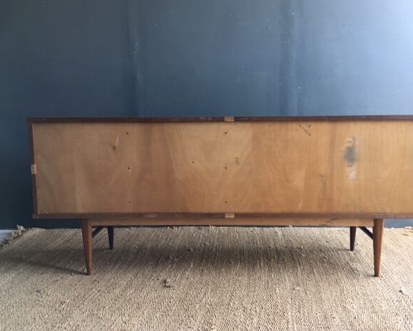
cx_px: 223
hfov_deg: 57.1
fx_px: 379
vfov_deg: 47.2
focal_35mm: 31
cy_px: 163
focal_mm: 4.15
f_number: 2.2
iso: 50
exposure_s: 1/33
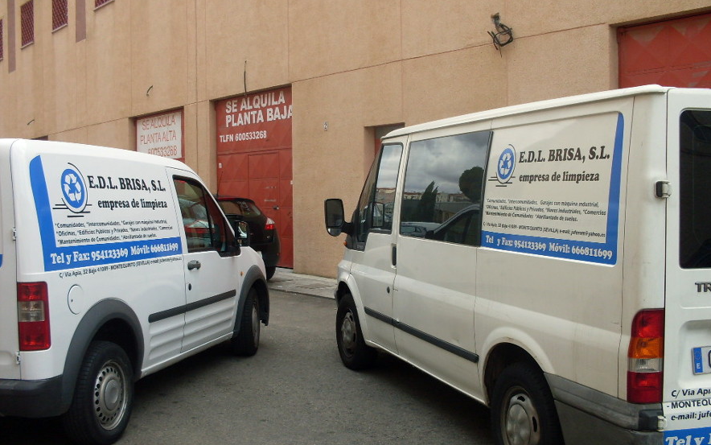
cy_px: 241
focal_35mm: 41
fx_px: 795
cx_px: 361
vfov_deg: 31.3
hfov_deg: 48.2
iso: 80
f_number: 2.8
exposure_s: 1/500
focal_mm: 6.3
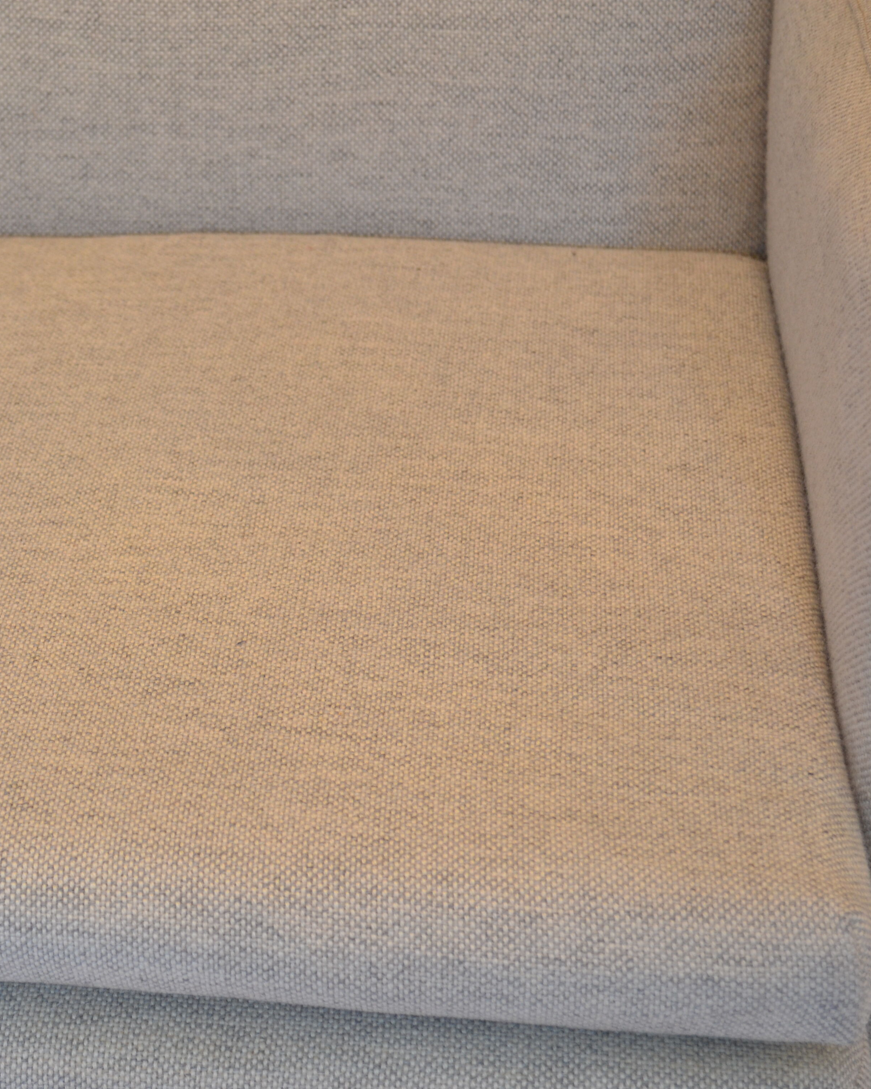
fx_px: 2408
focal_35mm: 75
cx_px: 147
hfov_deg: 20.2
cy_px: 550
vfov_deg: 25.5
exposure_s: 1/15
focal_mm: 35
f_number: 5
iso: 500
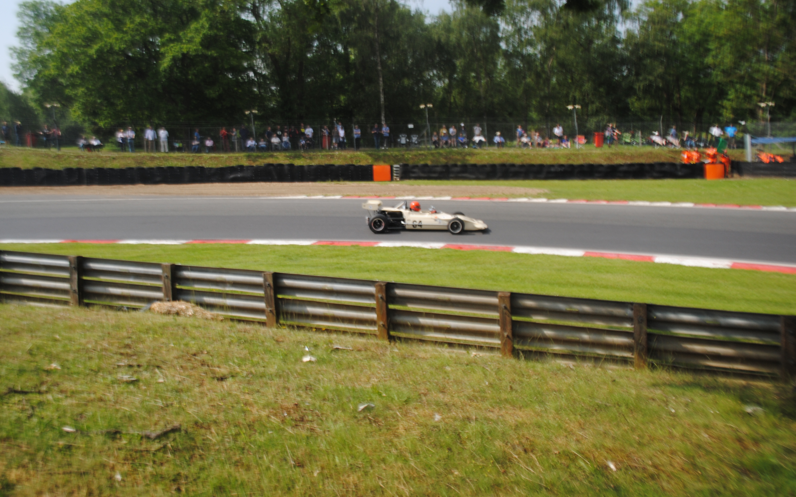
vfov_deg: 41.7
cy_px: 214
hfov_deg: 62.9
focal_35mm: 30
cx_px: 386
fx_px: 651
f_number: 4
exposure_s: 1/1000
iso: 125
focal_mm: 18
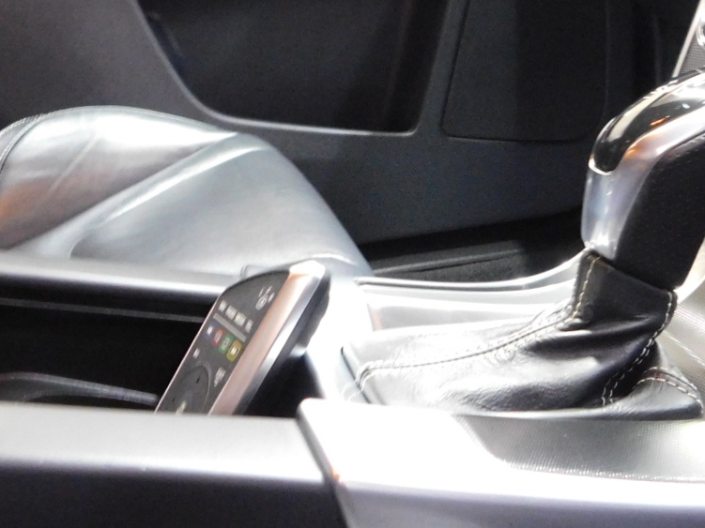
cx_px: 421
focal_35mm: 49
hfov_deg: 38.8
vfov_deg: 29.5
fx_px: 998
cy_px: 173
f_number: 3
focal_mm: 4
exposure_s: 1/5
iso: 800
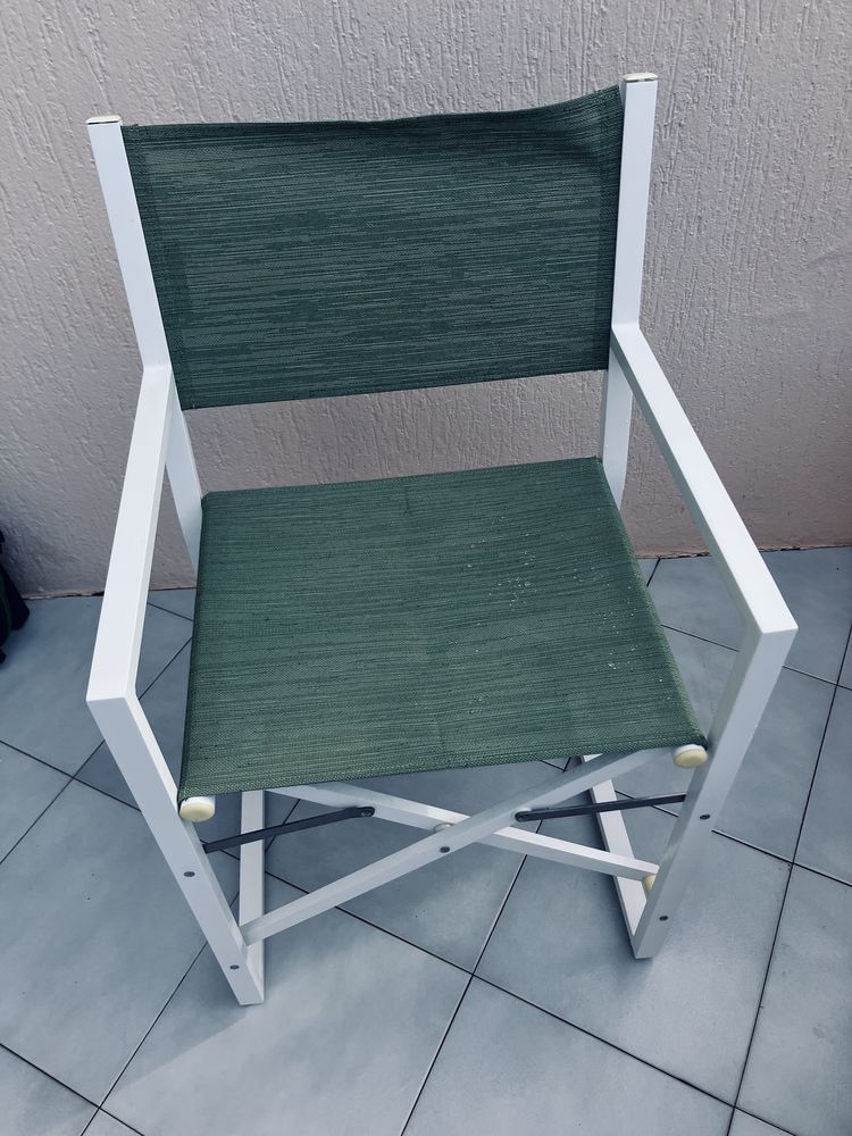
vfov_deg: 63.4
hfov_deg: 49.7
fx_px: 919
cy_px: 568
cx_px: 426
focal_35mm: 28
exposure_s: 1/952
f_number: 1.8
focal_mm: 3.99
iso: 32
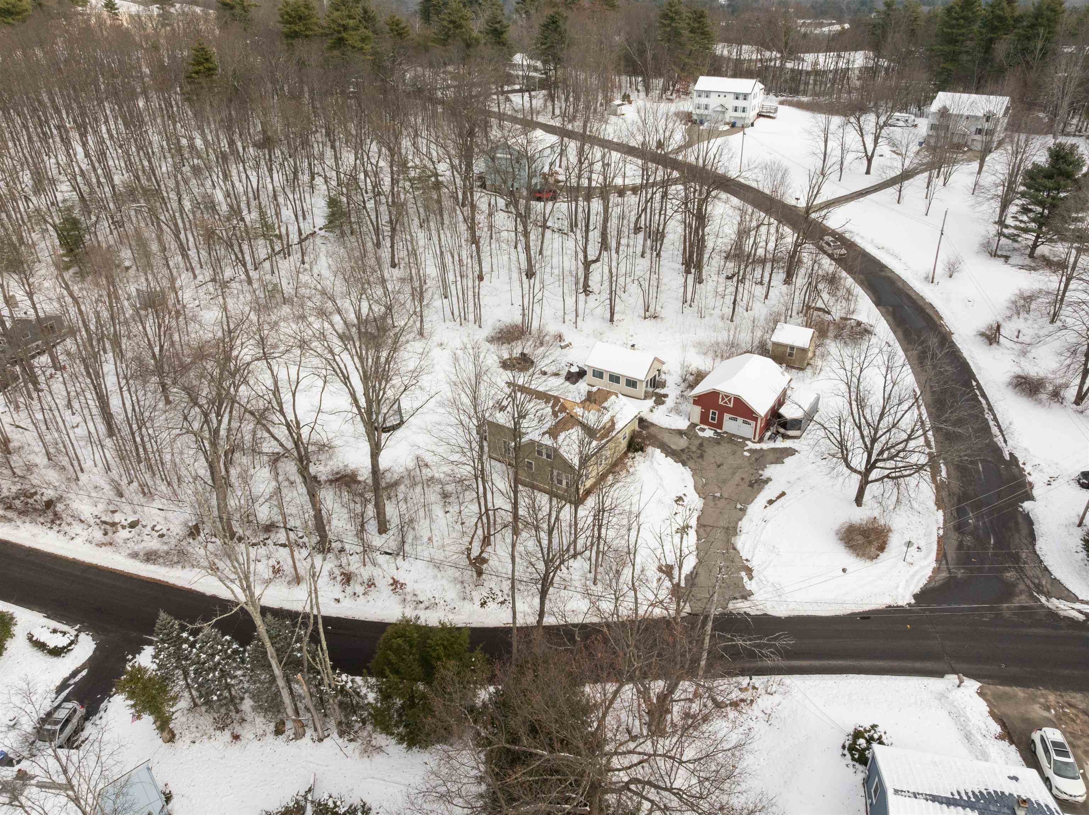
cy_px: 408
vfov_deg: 56.8
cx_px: 544
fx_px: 755
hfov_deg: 71.6
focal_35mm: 24
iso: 400
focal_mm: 12.29
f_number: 8
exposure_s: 1/100
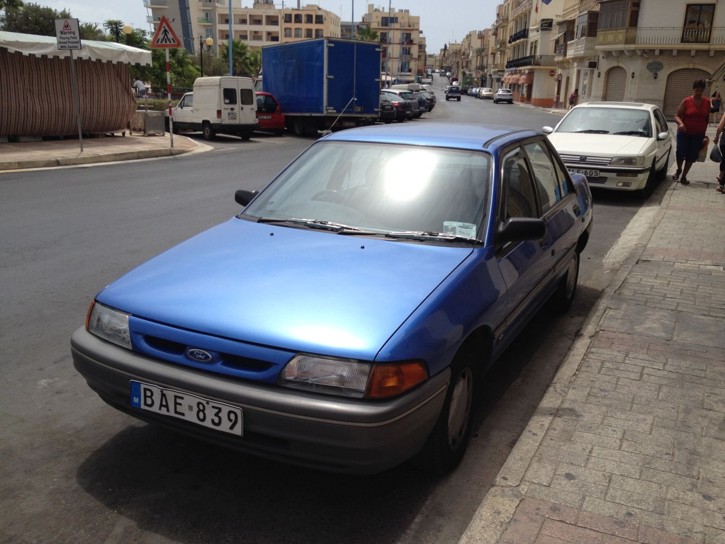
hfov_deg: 52.6
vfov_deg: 40.7
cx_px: 362
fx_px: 733
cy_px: 272
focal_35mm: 35
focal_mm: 4.28
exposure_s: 1/2304
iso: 50
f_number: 2.4
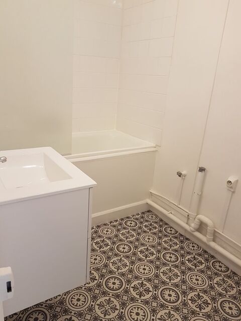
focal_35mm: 26
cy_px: 160
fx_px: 241
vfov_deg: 67.3
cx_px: 120
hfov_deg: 53.1
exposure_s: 1/50
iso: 125
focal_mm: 4.2
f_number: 1.7
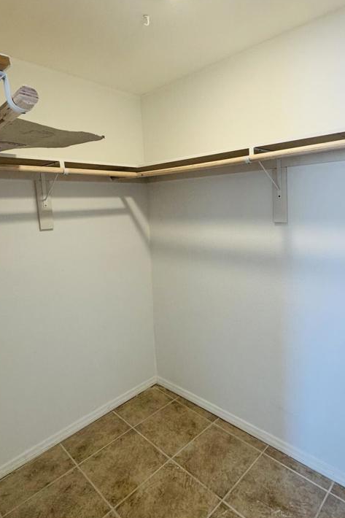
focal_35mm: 21
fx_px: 302
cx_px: 200
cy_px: 236
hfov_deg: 59.2
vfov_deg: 81.0
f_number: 2.2
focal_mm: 2.22
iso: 200
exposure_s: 1/120
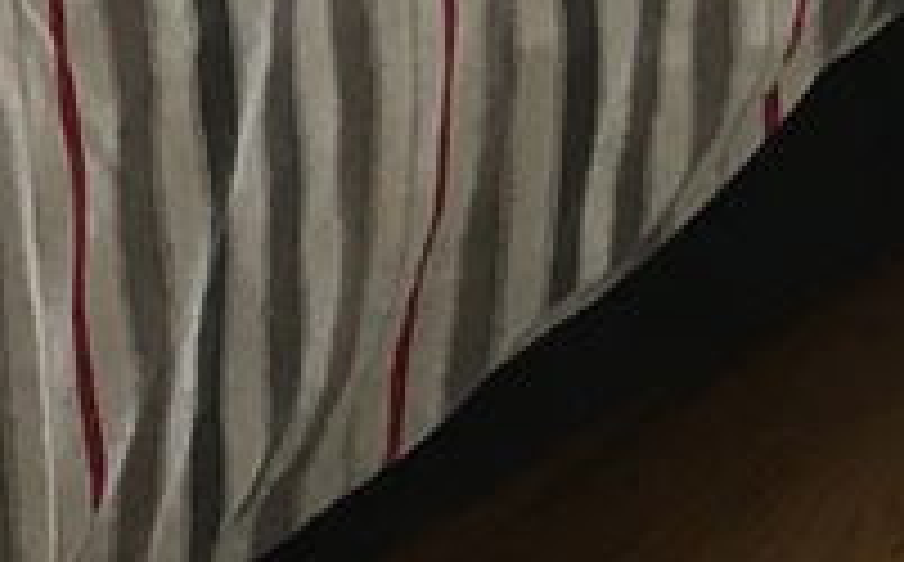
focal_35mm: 245
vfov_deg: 4.8
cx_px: -801
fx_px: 6028
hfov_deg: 8.2
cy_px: -1807
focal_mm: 4.15
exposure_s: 1/33
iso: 40
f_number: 2.2
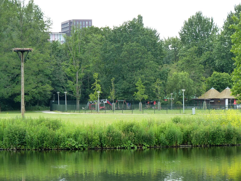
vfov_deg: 8.8
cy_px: 90
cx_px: 120
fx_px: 1177
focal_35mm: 169
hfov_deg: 11.7
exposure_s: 1/80
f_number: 4.5
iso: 125
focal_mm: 27.8
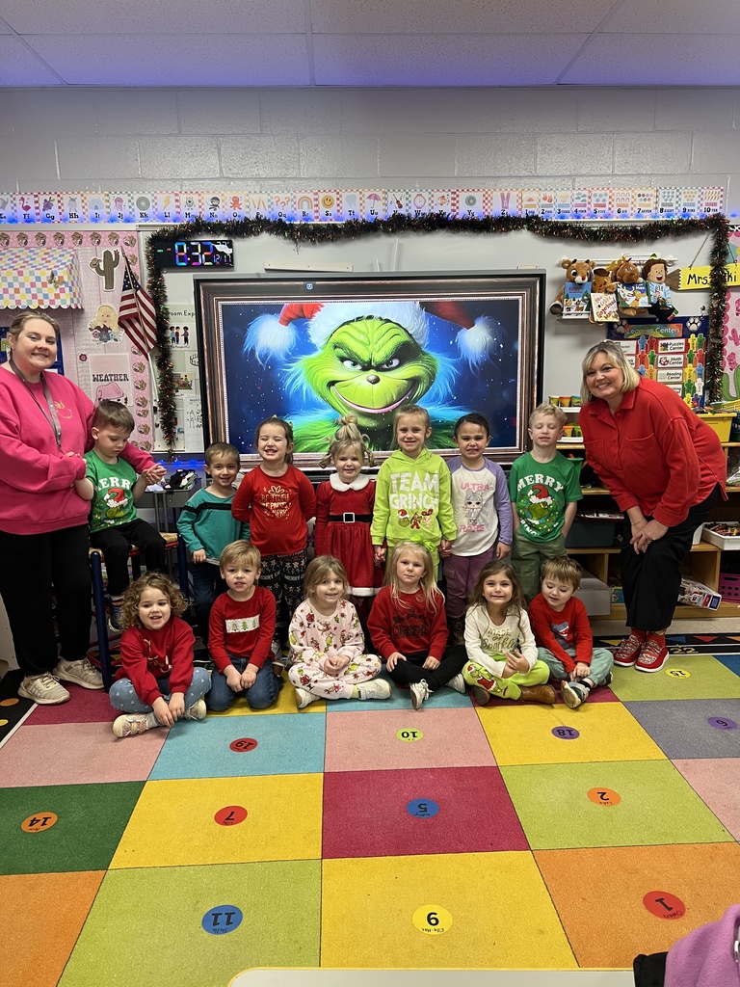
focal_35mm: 26
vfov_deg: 67.3
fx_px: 741
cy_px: 494
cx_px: 370
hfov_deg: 53.1
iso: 80
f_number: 1.5
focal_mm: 5.7
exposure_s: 1/60
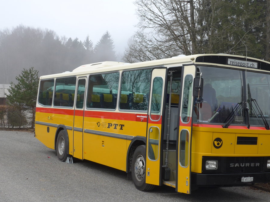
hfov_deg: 32.6
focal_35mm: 59
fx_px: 460
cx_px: 164
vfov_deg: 24.8
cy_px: 110
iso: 80
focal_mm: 9
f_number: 2.8
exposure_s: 1/1000
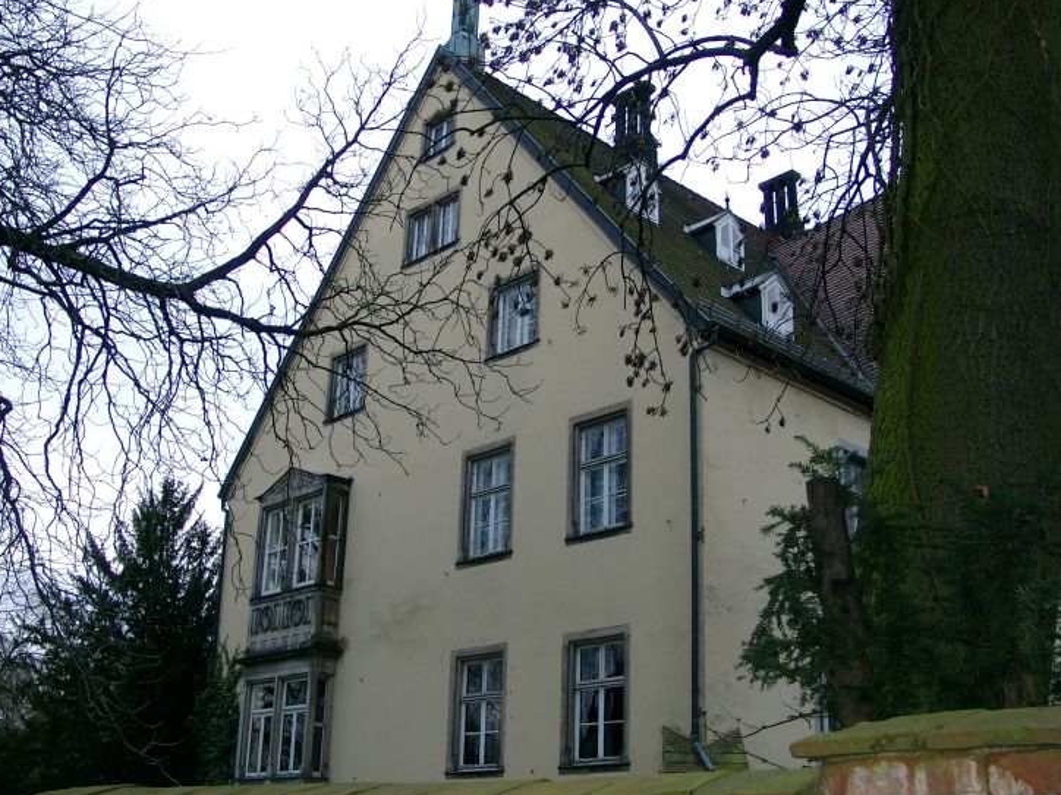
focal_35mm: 42
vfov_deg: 34.3
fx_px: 1287
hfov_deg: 44.8
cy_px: 385
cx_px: 498
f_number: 2.3
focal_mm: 8.02
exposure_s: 1/116
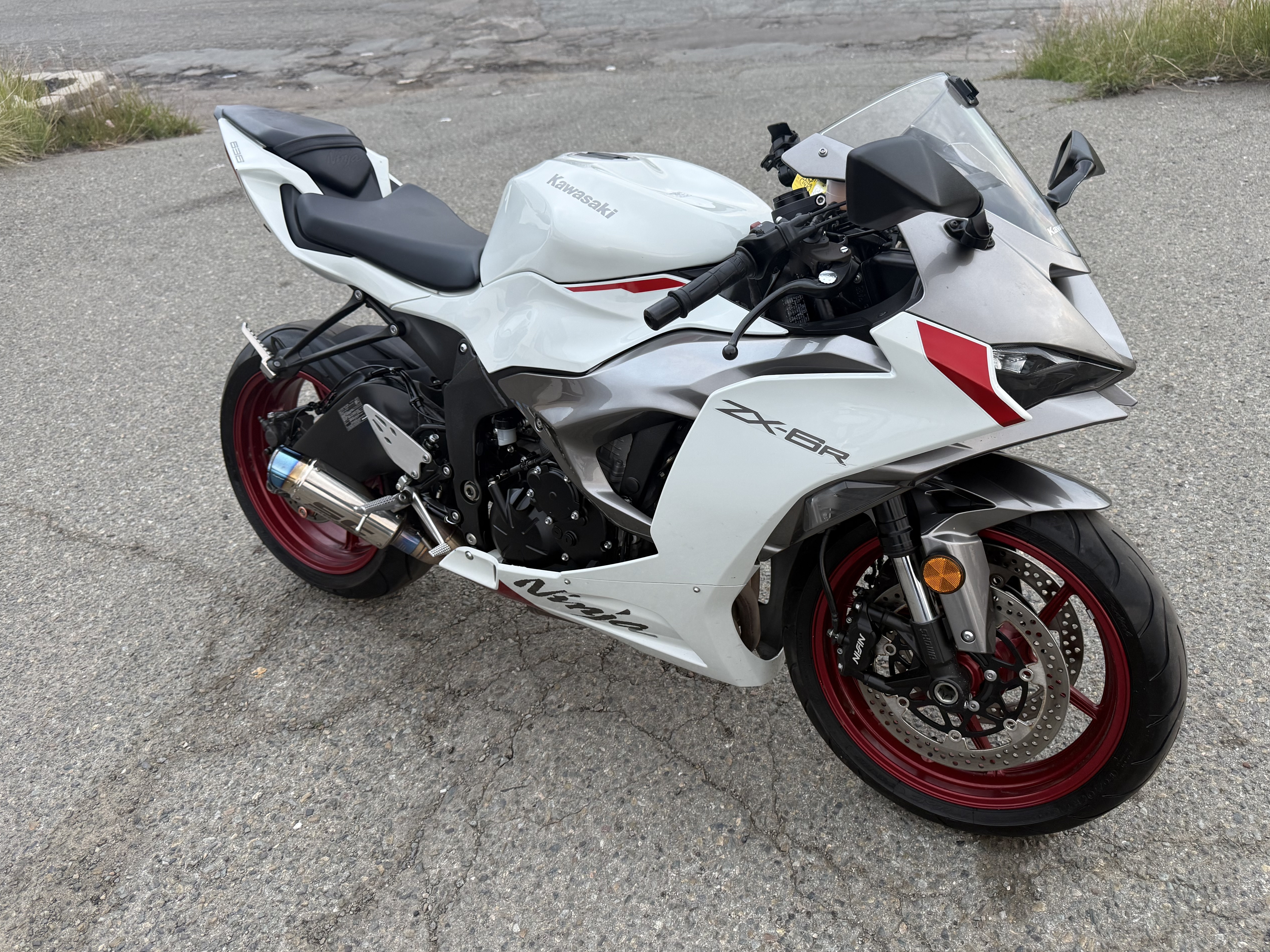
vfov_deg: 51.3
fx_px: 991
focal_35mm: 27
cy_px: 462
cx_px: 699
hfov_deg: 65.2
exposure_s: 1/121
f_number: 1.78
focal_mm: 6.76
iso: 160
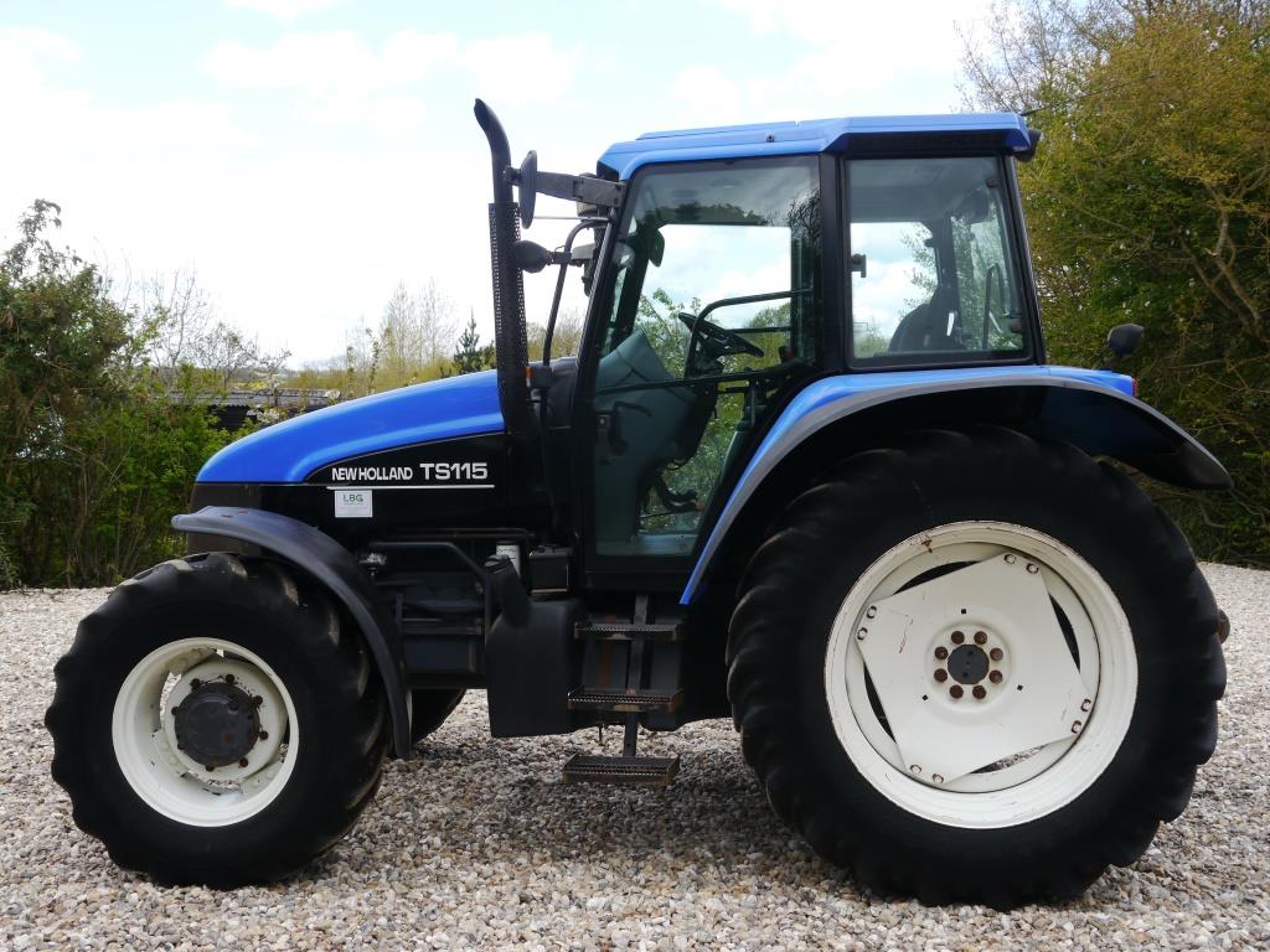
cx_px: 635
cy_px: 476
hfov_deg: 49.0
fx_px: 1394
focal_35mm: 38
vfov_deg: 37.7
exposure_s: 1/200
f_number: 6.3
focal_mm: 19
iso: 160
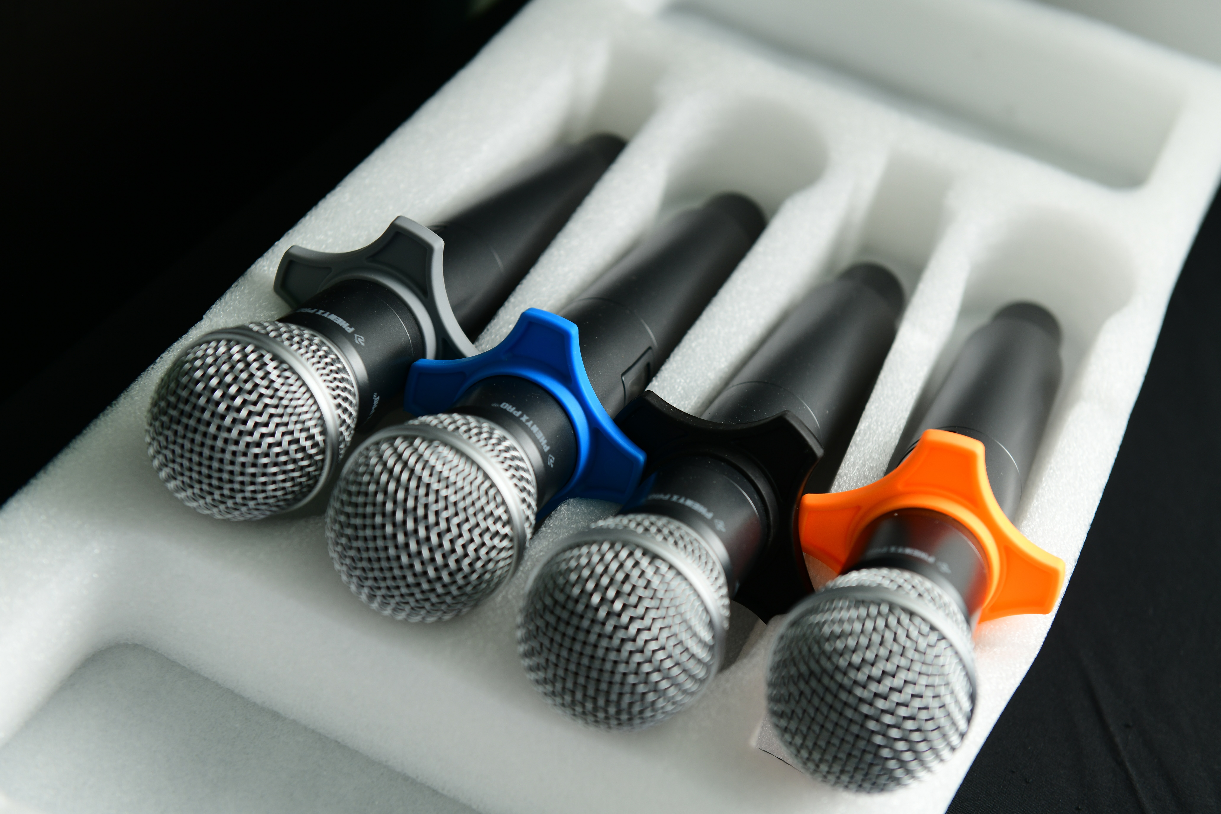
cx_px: 610
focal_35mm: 58
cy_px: 407
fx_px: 1967
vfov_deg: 23.4
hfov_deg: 34.5
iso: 320
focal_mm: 58
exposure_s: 1/100
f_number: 4
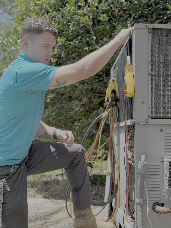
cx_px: 86
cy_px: 114
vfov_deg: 39.7
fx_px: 316
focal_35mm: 48
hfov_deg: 30.3
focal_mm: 6.76
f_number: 1.78
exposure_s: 1/1285
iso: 80
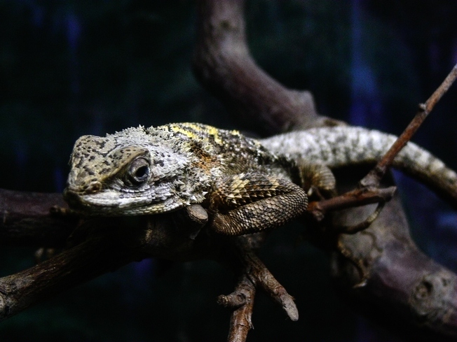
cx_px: 228
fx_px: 1294
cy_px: 171
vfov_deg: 15.1
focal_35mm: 98
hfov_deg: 20.0
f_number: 3.2
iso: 100
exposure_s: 1/20
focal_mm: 13.8
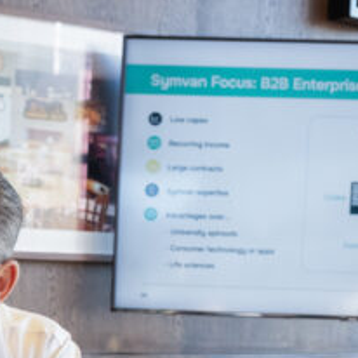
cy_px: 431
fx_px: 1369
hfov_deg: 14.0
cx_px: -163
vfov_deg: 14.4
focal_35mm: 117
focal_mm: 24.9
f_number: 5.6
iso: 1600
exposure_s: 1/125
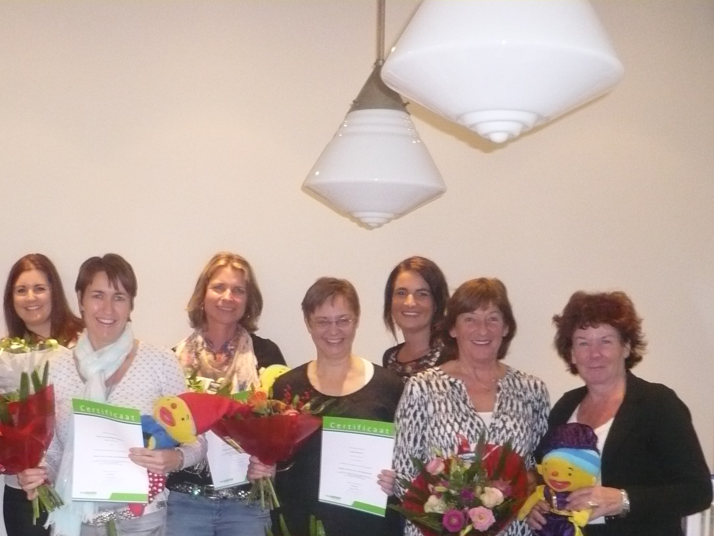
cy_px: 451
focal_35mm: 59
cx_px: 201
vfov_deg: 24.3
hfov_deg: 32.2
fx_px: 1217
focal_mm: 5.8
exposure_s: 1/30
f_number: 2.8
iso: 400
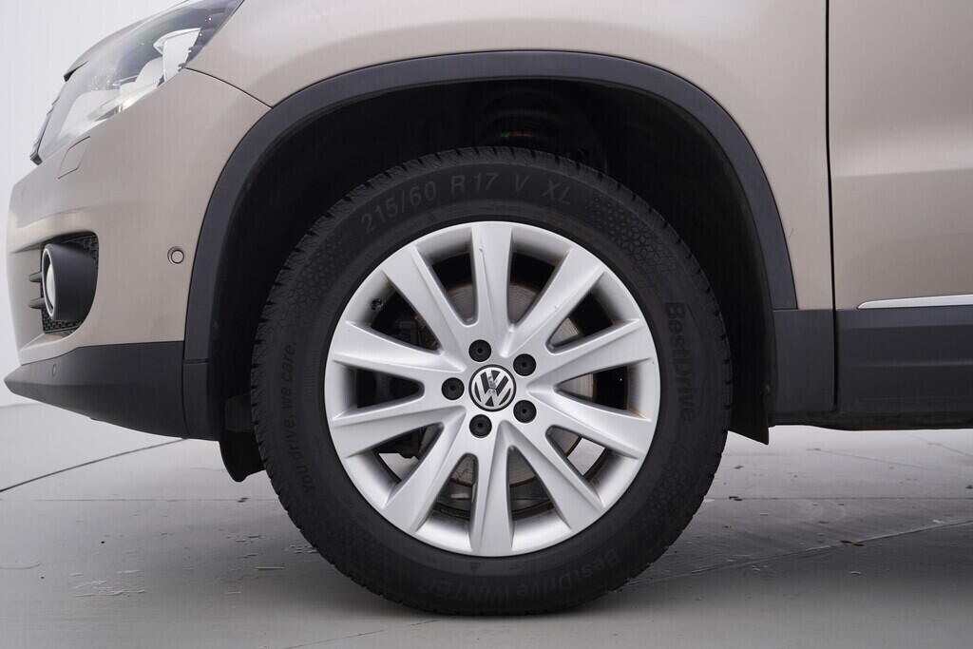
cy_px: 324
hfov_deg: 53.1
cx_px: 486
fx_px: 973
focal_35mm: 36
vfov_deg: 36.9
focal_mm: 24
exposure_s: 1/80
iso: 125
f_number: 4
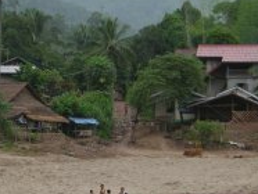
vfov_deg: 7.0
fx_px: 1590
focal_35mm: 213
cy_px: 141
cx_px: 85
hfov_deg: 9.3
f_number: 3.5
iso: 144
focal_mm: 12.9
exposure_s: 1/250
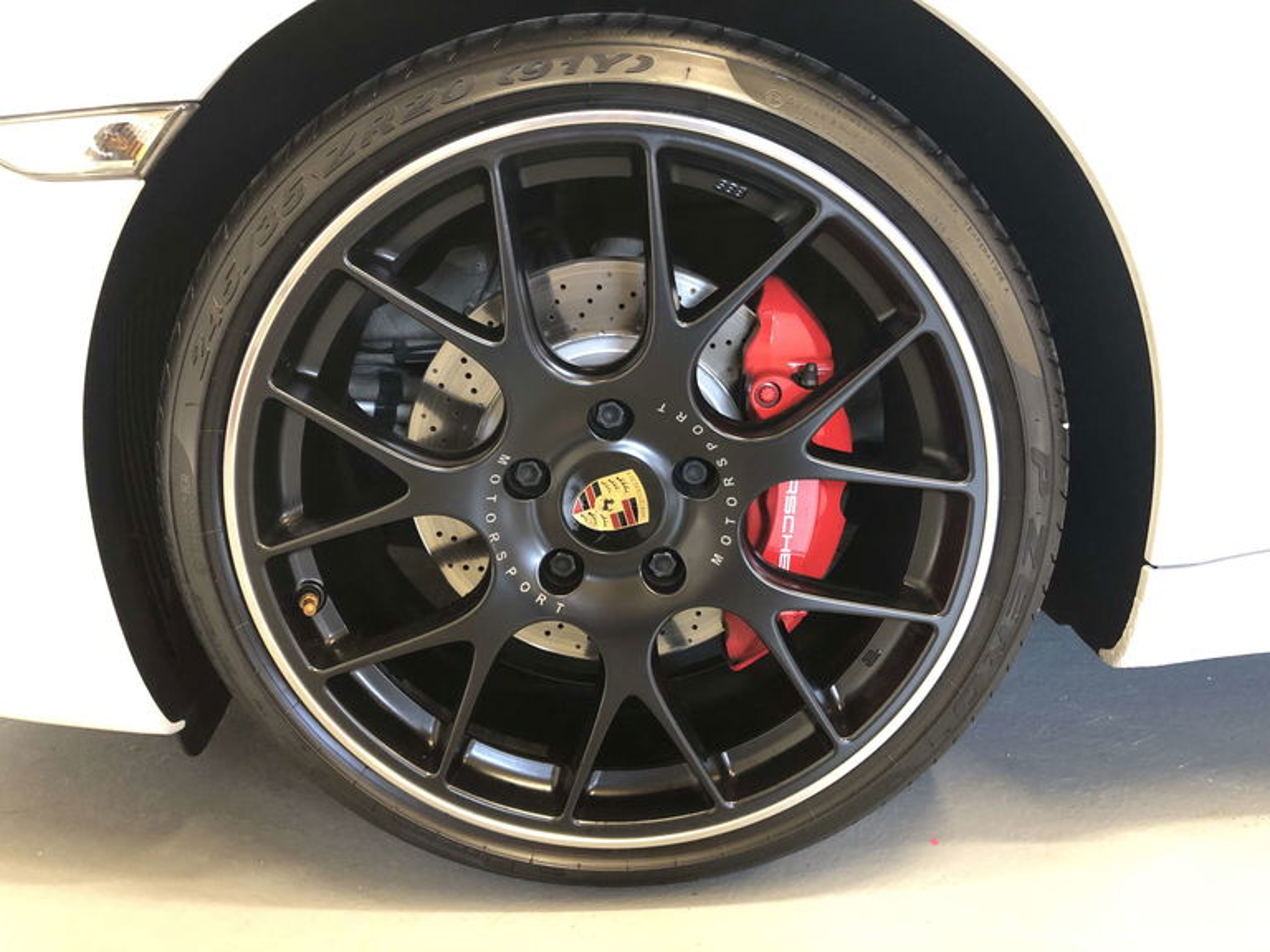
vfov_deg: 49.7
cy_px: 476
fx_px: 1027
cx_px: 635
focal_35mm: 28
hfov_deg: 63.4
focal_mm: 3.99
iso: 100
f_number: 1.8
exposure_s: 1/6
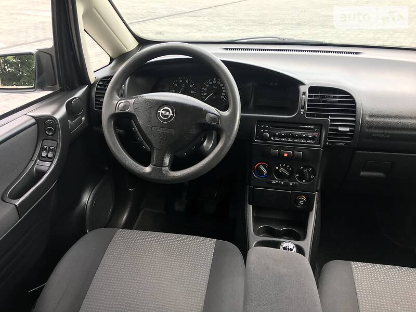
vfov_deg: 48.2
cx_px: 208
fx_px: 349
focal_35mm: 29
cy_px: 156
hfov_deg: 61.7
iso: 32
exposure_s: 1/50
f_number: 2.2
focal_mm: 4.2
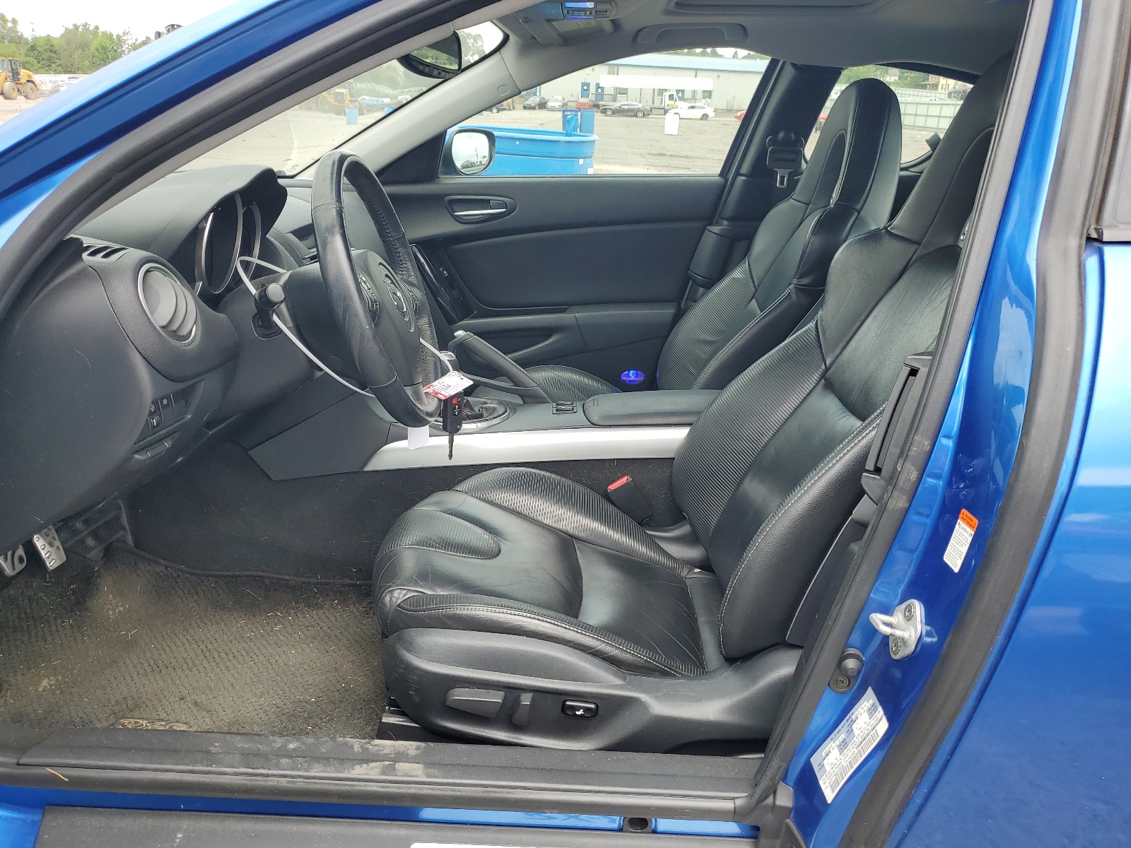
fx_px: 849
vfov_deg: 53.1
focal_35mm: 26
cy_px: 424
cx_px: 566
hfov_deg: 67.3
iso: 50
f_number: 1.5
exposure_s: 1/625
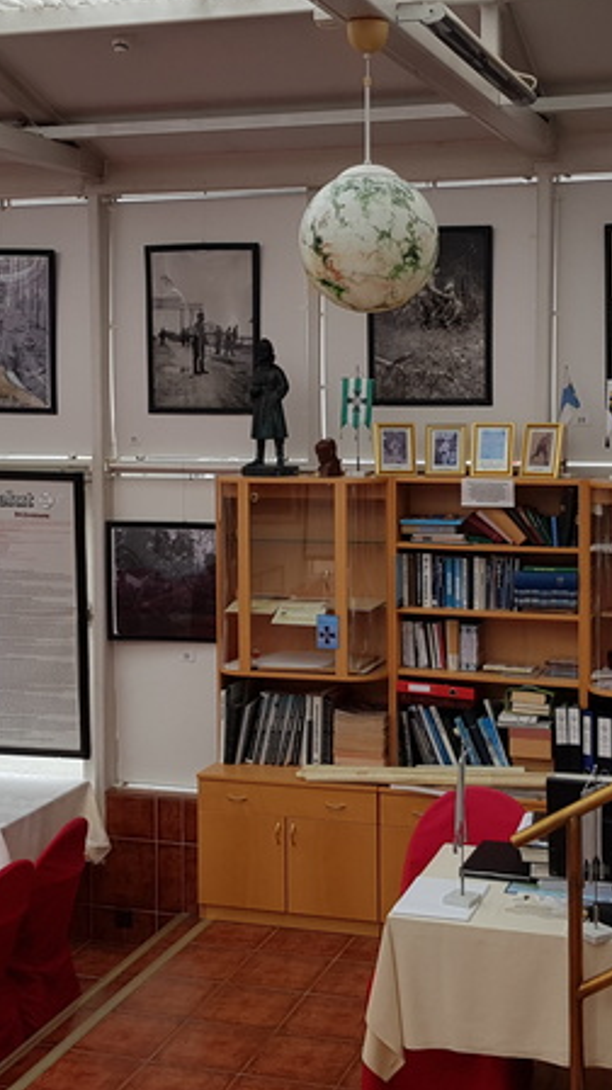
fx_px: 1445
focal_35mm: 50
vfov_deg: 41.3
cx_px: 352
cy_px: 493
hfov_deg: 23.9
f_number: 1.7
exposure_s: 1/100
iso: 50
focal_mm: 4.2
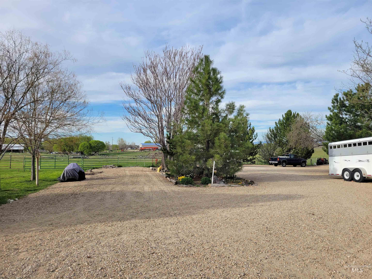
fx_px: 279
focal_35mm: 26
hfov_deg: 67.3
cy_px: 140
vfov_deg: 53.1
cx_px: 186
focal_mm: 5.4
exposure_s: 1/1844
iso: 40
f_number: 1.8
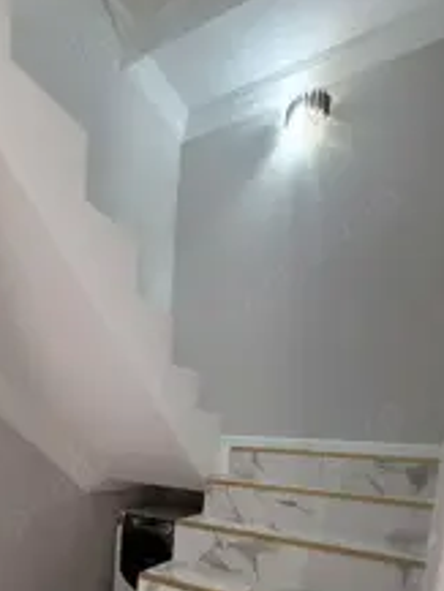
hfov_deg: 55.0
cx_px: 128
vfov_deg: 63.5
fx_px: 410
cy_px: 496
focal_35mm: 24
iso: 320
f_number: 2.2
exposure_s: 1/33
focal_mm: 1.74
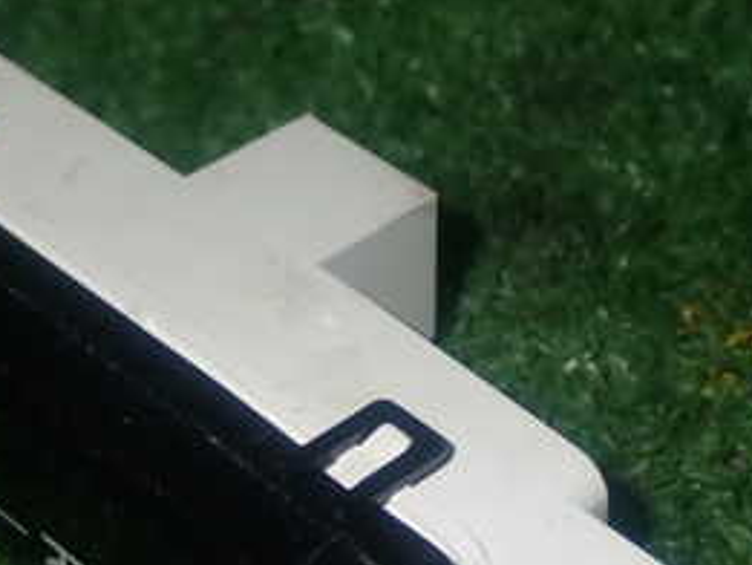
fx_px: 2347
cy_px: 406
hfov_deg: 18.1
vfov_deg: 13.7
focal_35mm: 108
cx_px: 228
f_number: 9
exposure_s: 1/50
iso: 200
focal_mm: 8.4
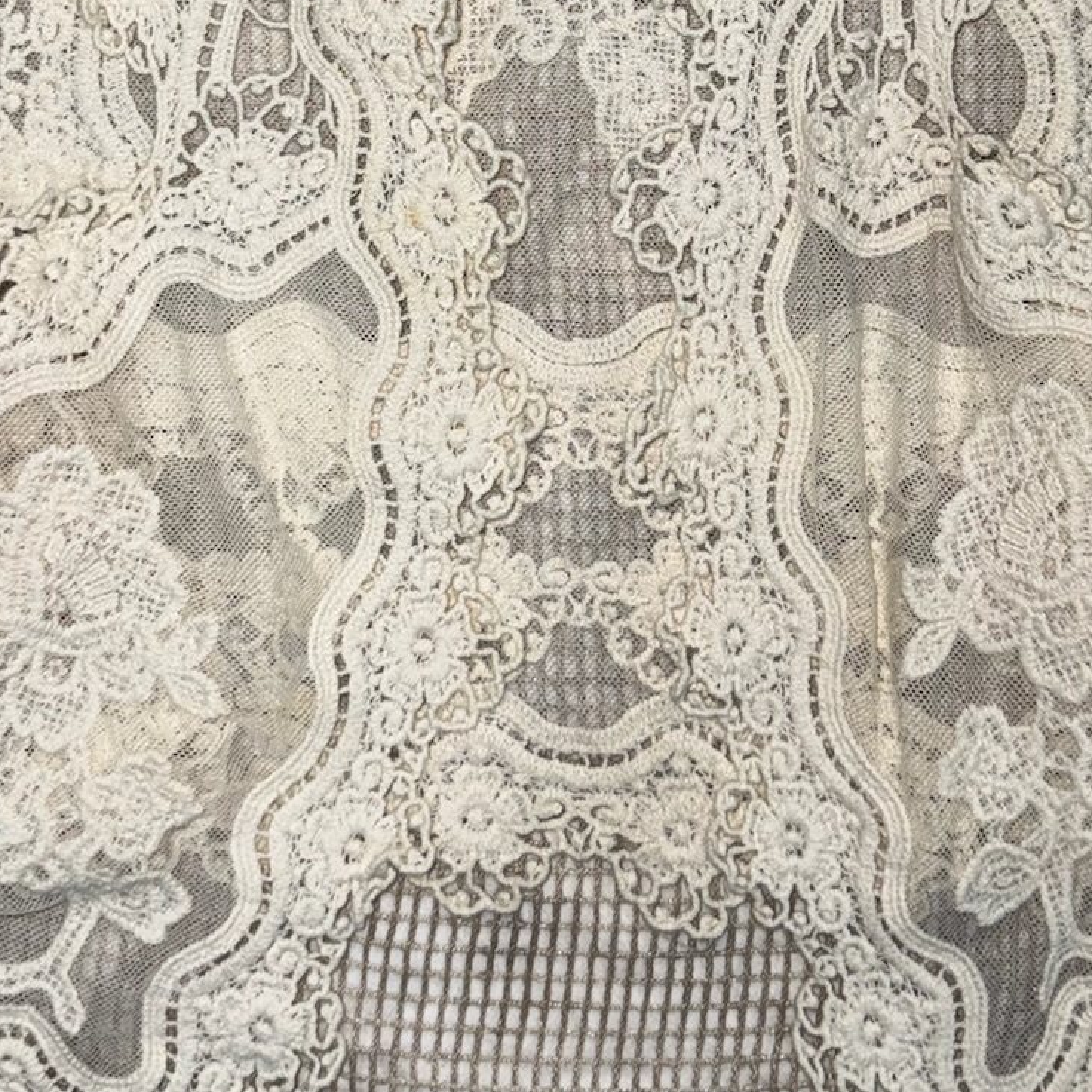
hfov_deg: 29.1
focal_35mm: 59
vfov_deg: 27.9
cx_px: 585
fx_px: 2106
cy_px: 85
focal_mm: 6.76
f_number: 1.78
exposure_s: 1/65
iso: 50
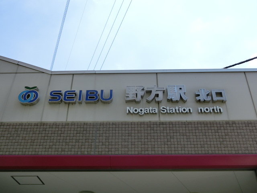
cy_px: 96
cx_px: 128
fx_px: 290
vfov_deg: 36.8
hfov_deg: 47.9
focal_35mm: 39
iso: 80
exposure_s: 1/800
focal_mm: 6.9
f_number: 4.1
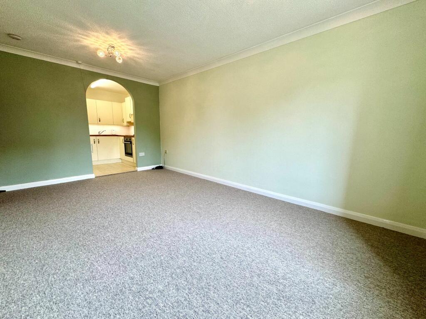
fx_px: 172
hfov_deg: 102.1
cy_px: 160
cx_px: 213
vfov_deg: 85.7
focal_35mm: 14
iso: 100
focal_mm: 2.22
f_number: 2.2
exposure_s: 1/100
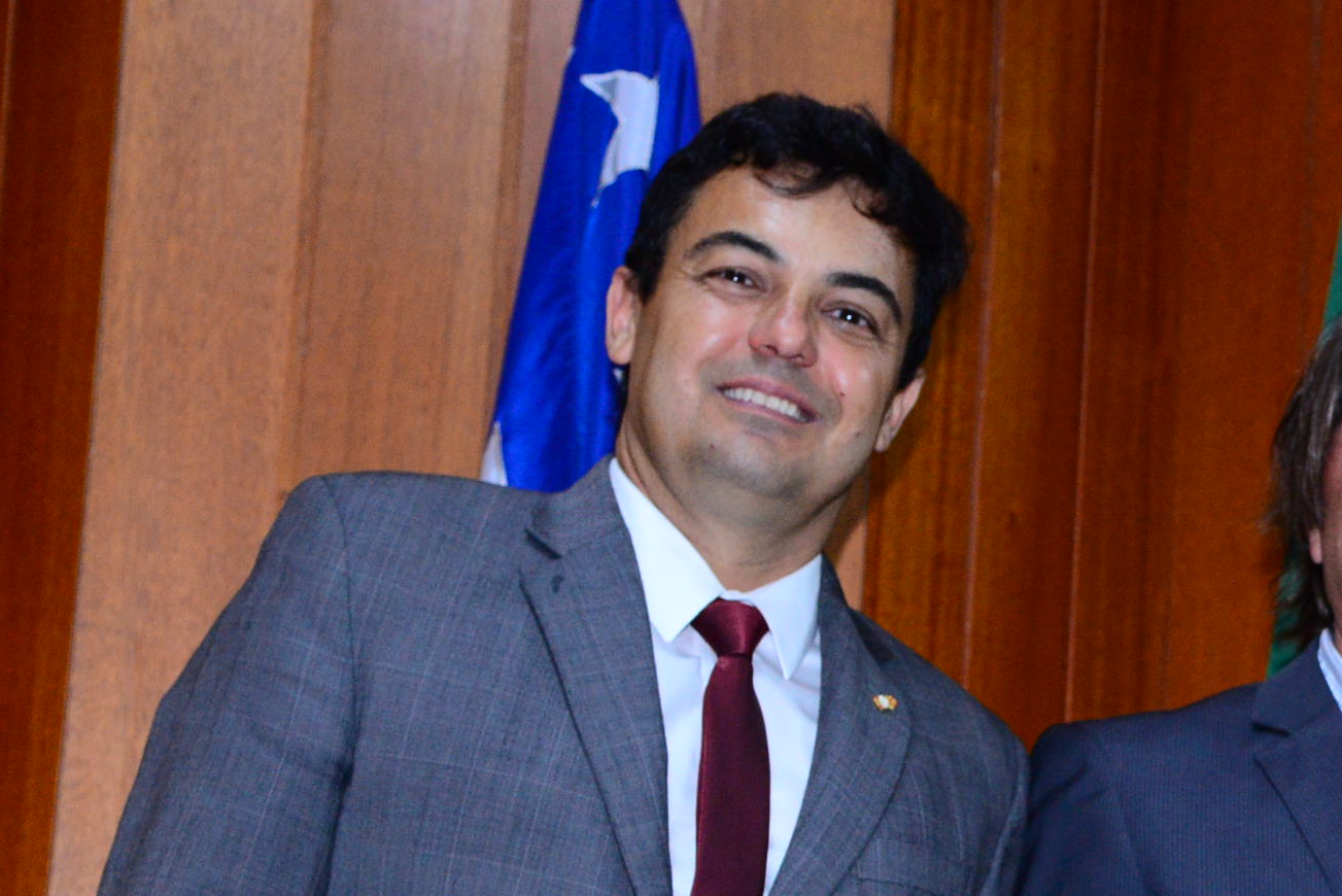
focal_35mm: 120
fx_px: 4475
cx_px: 1400
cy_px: 837
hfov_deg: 16.6
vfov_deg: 11.3
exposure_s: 1/125
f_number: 4.5
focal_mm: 52
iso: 2500
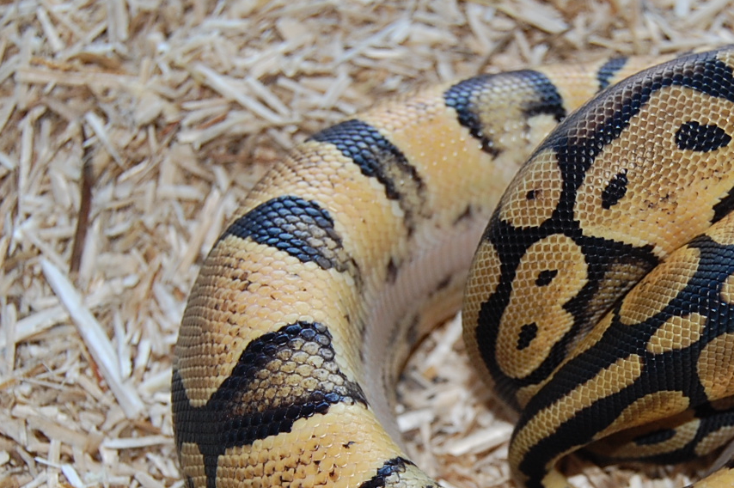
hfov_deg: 24.5
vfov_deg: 16.6
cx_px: 559
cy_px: 375
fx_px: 1668
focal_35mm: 82
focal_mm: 31
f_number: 4.5
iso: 360
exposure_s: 1/60
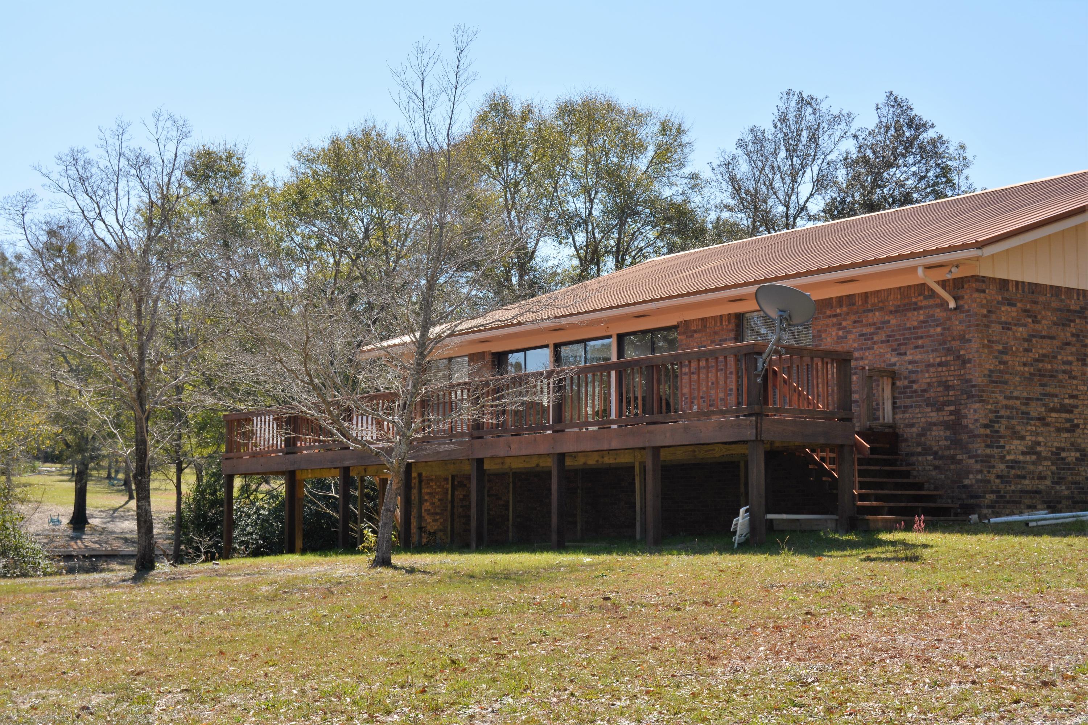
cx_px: 544
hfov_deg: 35.1
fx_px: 1722
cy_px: 362
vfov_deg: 23.8
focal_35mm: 57
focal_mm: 38
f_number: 8
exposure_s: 1/200
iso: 100
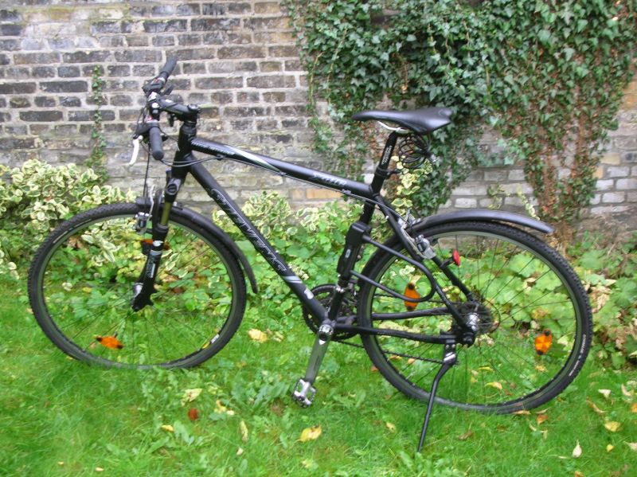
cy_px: 238
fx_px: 938
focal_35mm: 51
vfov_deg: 28.5
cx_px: 318
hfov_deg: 37.5
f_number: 3.3
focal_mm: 8.5
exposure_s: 1/12.1
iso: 50
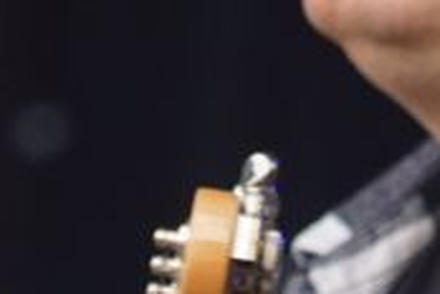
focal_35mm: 1659
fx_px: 20275
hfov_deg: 1.2
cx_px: 319
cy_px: 403
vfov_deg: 0.8
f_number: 6.3
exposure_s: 1/250
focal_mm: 160
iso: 800
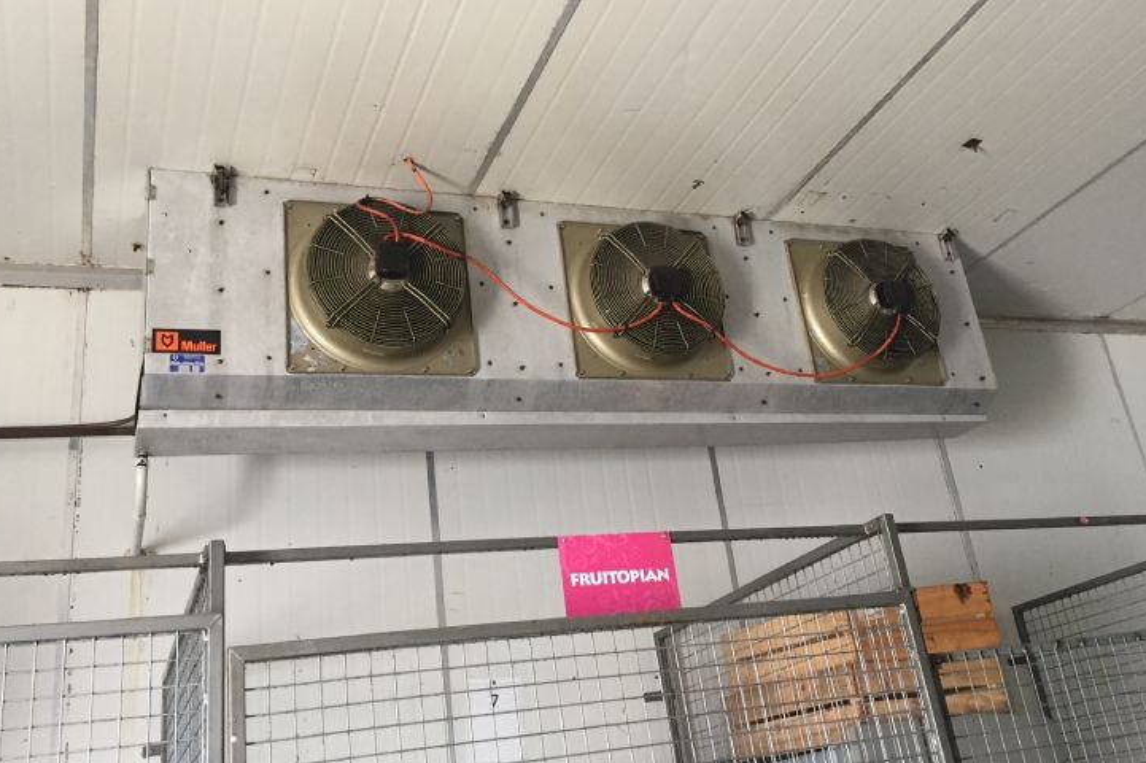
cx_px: 612
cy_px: 296
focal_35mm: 36
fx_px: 1145
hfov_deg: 53.1
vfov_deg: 36.7
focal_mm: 4.15
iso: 200
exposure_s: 1/33
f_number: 2.2
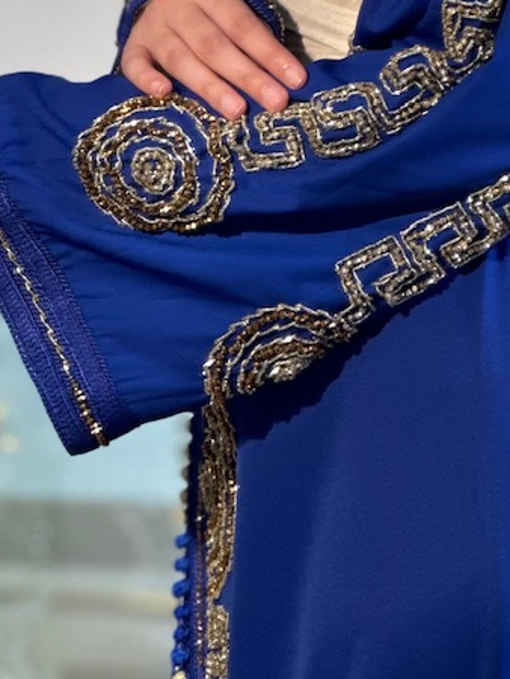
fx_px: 4298
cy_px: -151
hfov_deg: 6.8
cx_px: 404
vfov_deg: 8.9
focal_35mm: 219
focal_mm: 9
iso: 100
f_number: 2.8
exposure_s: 1/100
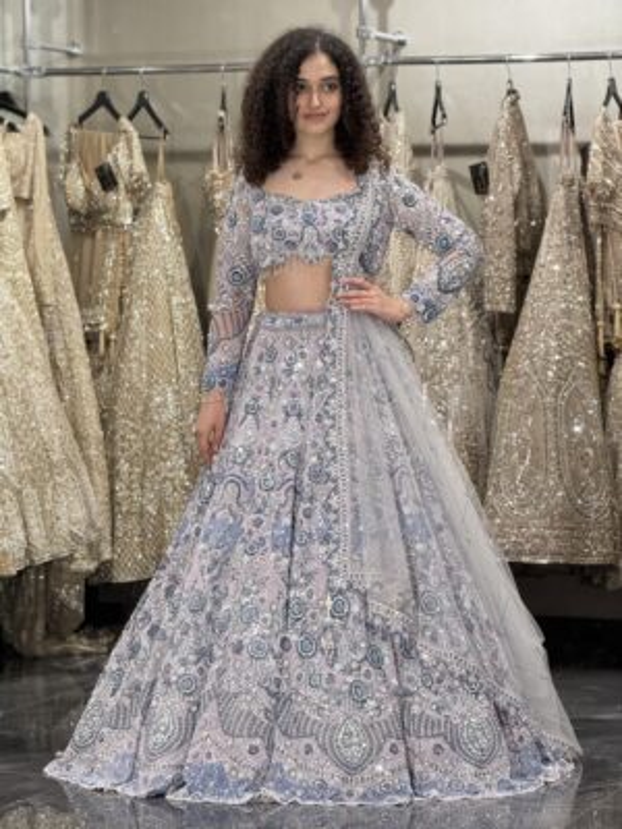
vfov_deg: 16.4
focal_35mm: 120
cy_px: 414
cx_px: 311
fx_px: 2875
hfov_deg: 12.3
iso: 160
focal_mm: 15.66
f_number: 2.8
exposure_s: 1/100
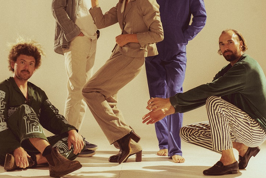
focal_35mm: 83
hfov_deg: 24.5
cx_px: 117
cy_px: 58
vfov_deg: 16.4
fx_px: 613
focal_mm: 50
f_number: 5
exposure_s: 1/160
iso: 100
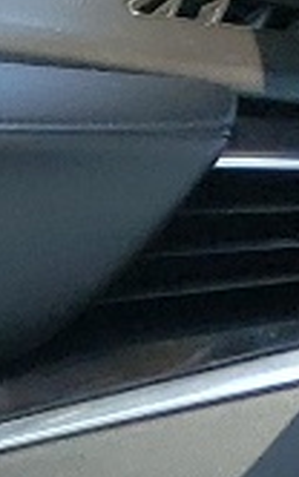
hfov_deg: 4.1
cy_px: 1345
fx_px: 3449
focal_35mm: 265
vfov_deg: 7.2
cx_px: -1397
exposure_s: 1/333
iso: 50
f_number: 1.5
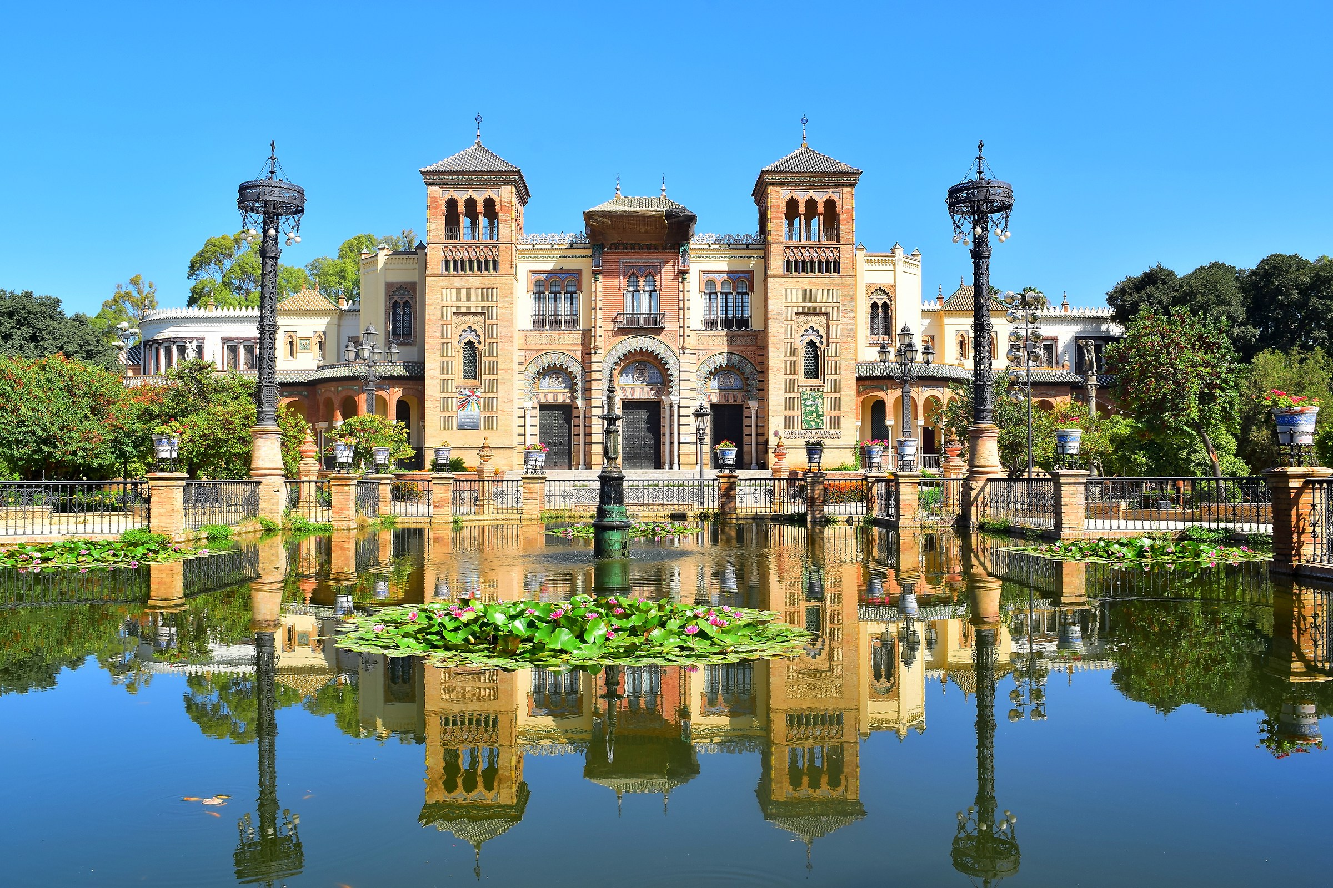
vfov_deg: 47.9
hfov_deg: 67.4
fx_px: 1000
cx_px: 666
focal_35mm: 27
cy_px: 444
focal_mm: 18
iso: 100
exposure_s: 1/60
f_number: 22
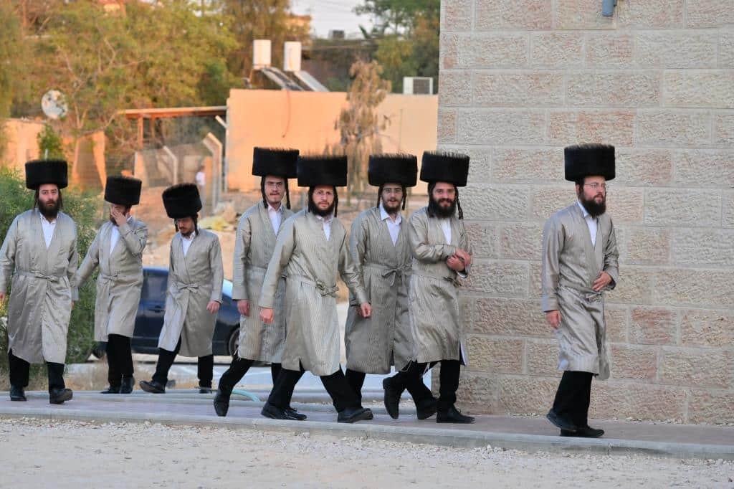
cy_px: 244
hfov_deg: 12.0
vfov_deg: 8.0
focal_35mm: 172
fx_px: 3506
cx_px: 367
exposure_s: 1/800
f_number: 4
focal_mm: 115
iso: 320
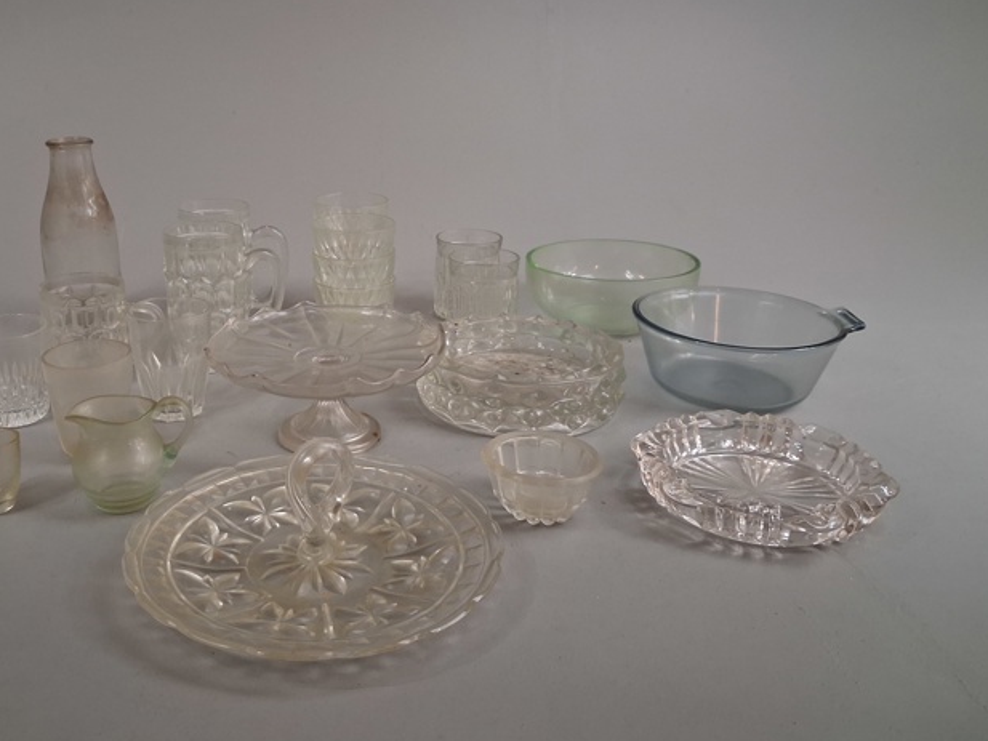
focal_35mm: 35
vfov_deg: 40.7
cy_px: 330
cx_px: 368
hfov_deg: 52.0
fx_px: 999
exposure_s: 1/100
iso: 320
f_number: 1.8
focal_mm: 4
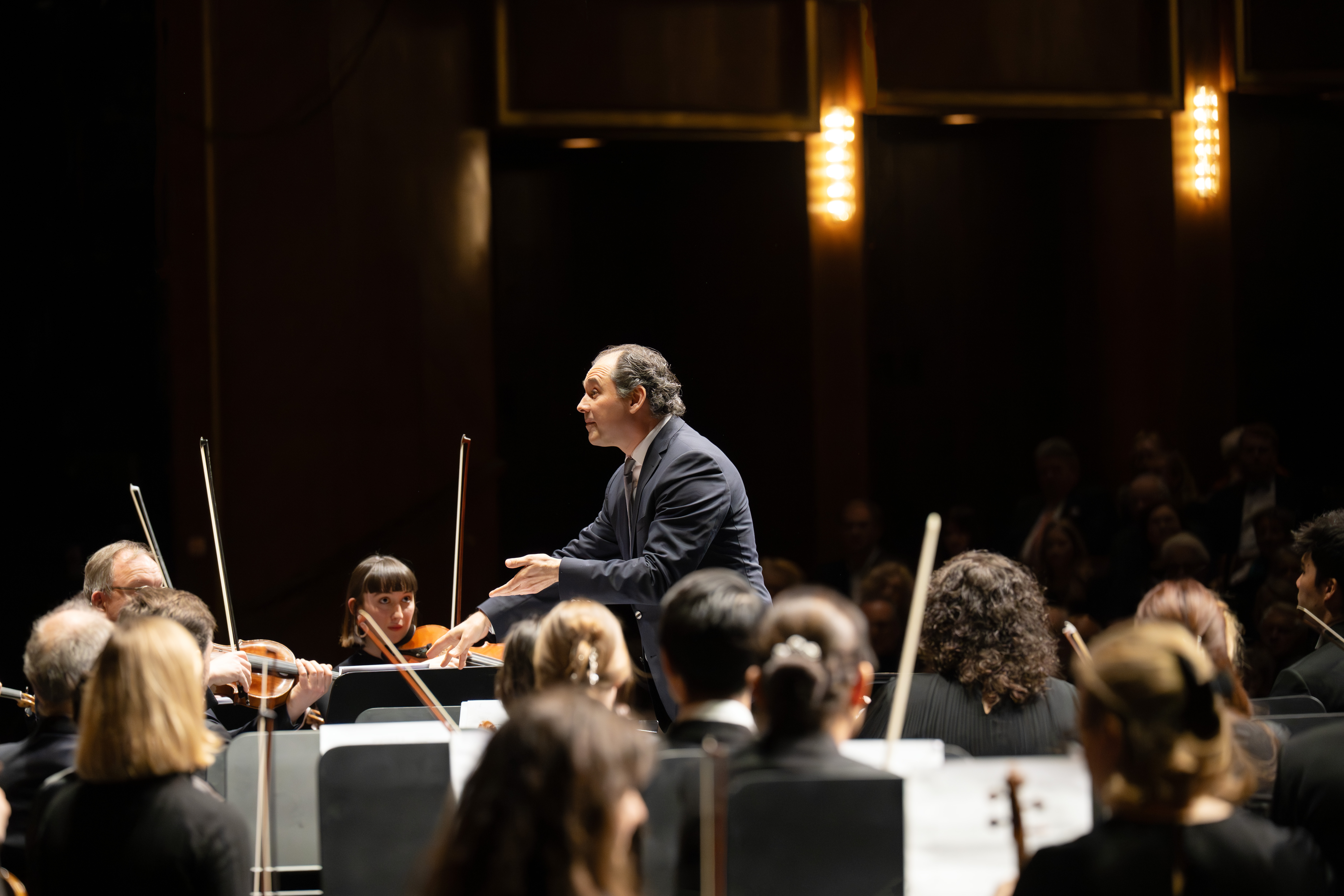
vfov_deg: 6.9
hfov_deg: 10.3
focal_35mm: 200
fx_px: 7466
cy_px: 448
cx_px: 672
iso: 5000
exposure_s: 1/200
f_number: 4
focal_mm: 200
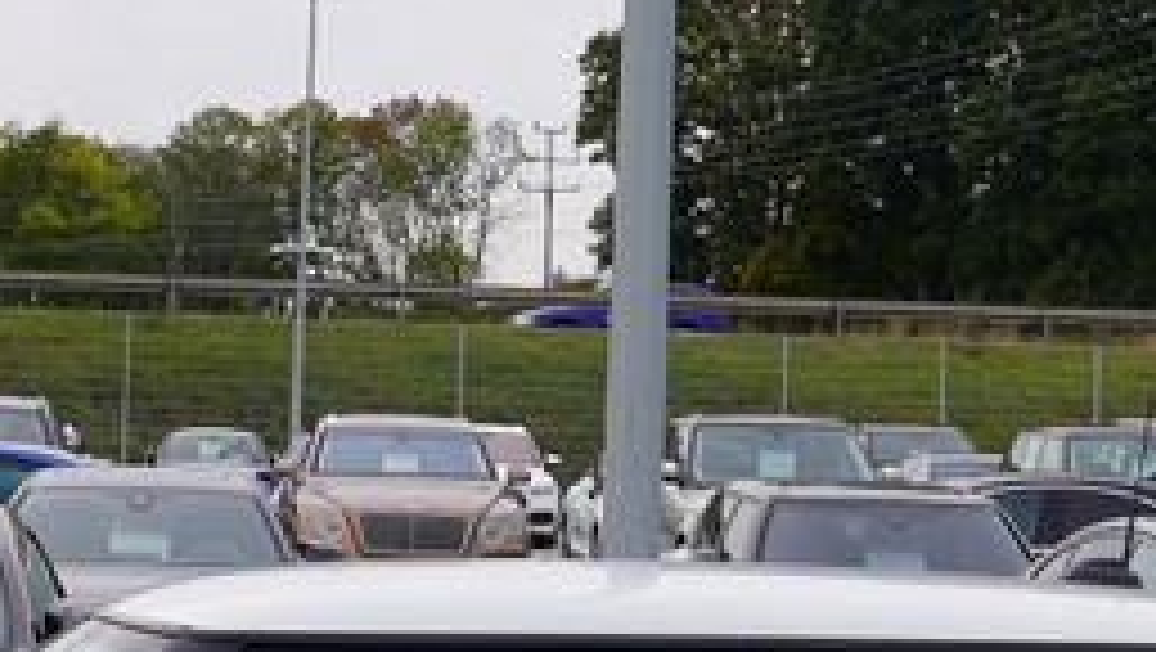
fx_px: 3067
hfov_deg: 21.3
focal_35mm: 100
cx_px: 378
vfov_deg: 12.1
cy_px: 290
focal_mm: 24
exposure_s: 1/125
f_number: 8
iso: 100
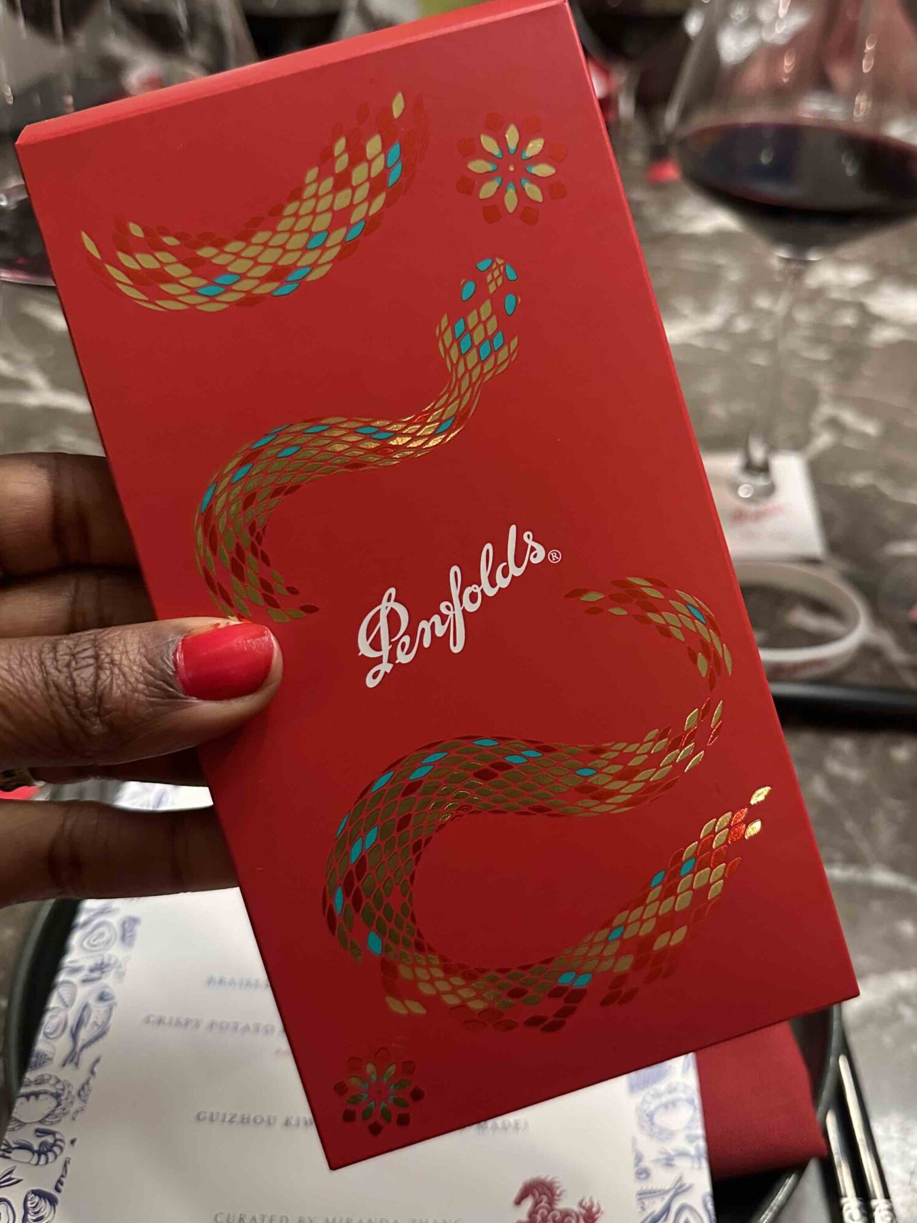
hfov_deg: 45.1
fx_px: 1095
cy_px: 583
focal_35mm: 31
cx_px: 566
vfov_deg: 58.3
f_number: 1.78
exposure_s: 1/60
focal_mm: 6.86
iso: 500
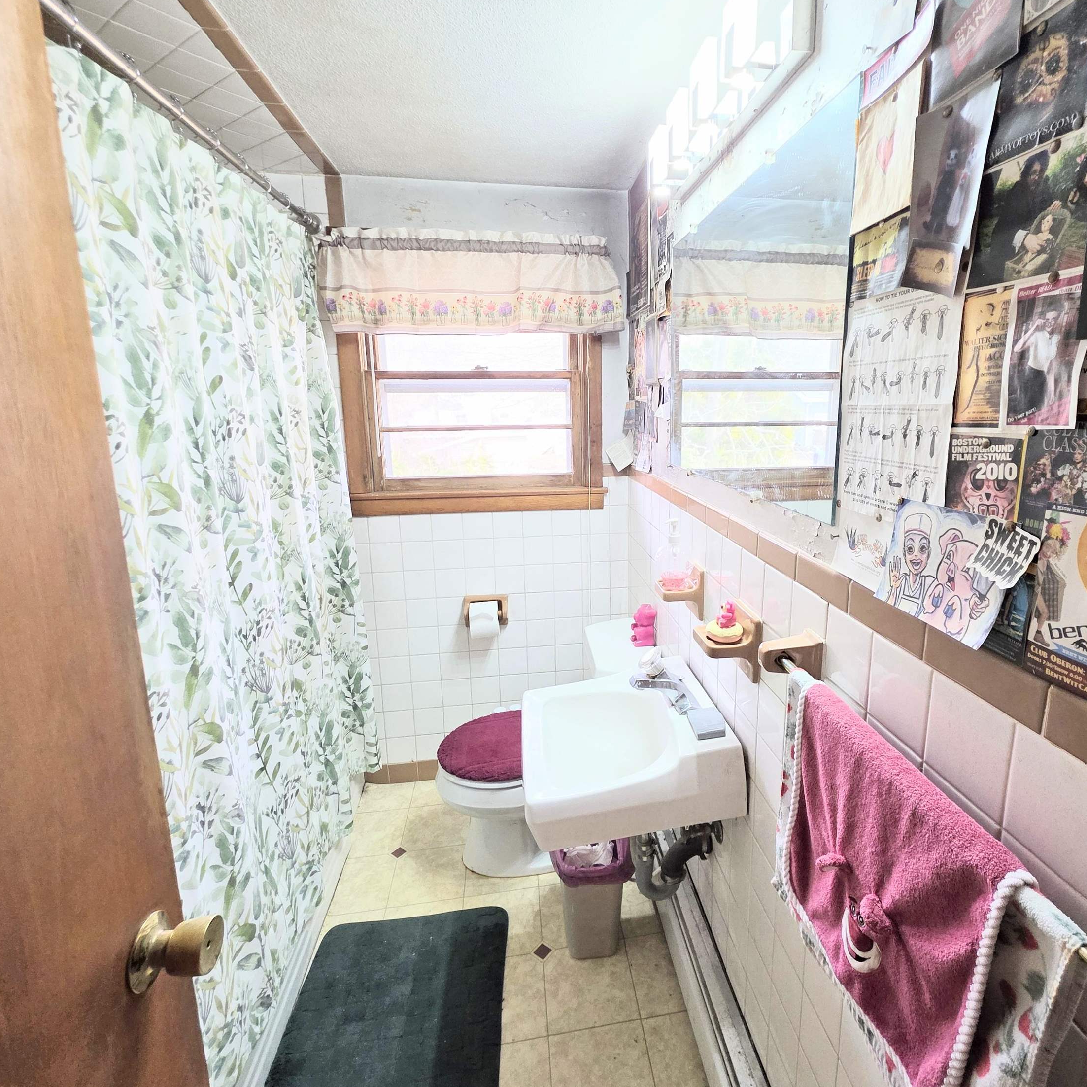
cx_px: 611
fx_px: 568
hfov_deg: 87.0
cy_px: 522
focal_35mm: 16
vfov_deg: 87.4
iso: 250
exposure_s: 1/120
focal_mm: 2.2
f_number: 1.9
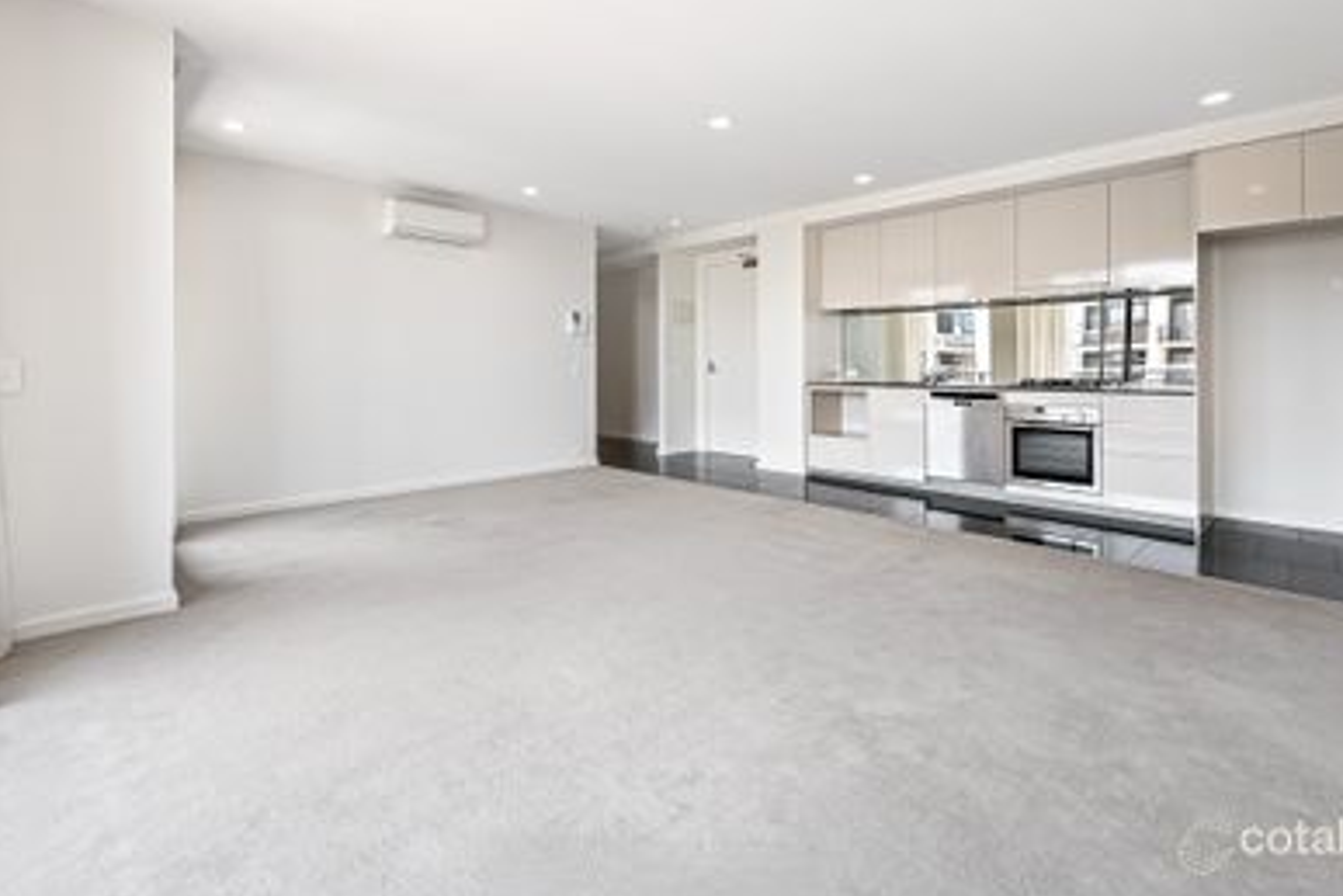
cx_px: 642
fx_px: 634
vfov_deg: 69.8
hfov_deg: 93.2
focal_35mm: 17
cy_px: 366
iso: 200
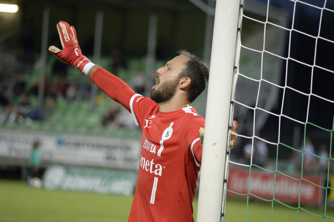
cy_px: 111
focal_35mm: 240
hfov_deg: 8.6
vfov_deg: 5.7
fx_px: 2224
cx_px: 167
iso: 1800
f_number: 5
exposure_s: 1/125
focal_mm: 240
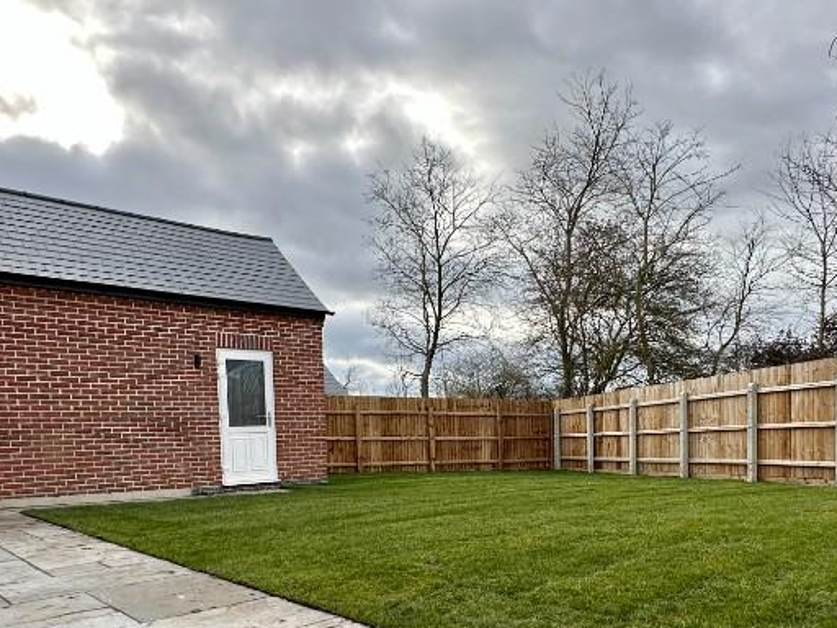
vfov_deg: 48.2
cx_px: 517
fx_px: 677
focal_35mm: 28
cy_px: 458
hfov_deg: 62.7
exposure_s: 1/537
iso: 40
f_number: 2.2
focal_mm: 2.22
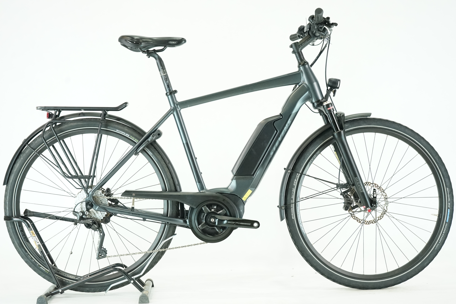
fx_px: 861
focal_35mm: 68
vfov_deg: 20.0
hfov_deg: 29.7
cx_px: 228
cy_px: 152
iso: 3200
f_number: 5.6
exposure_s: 1/200
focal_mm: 68
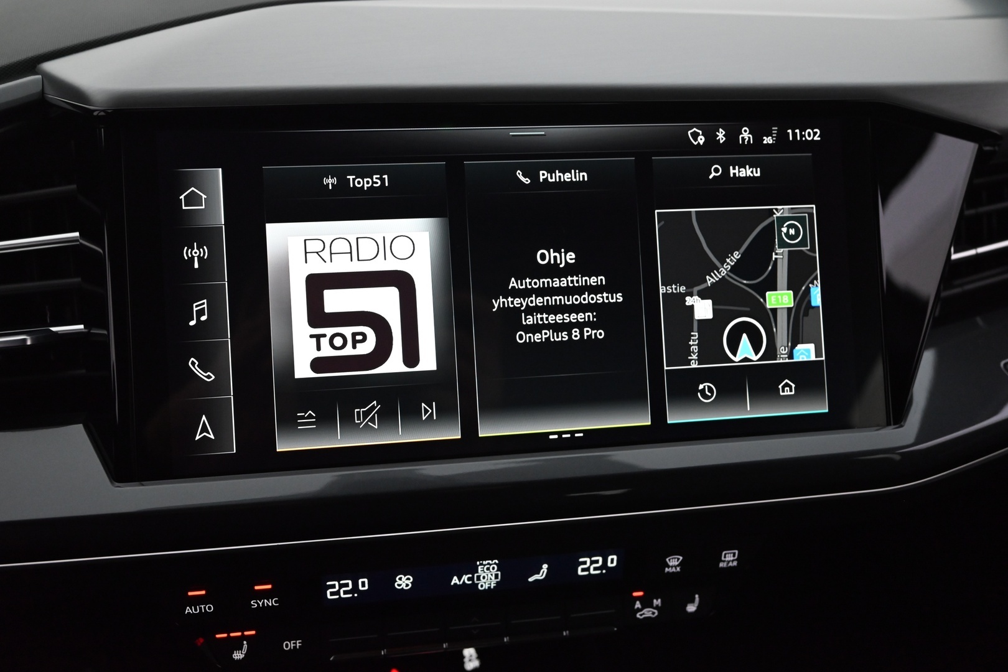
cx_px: 504
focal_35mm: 31
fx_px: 868
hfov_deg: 60.3
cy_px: 336
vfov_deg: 42.3
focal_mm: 31
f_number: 4.8
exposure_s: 1/100
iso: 3200
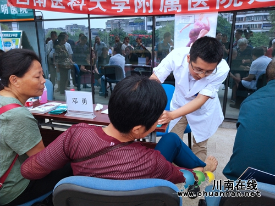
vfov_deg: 46.8
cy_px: 103
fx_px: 238
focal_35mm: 30
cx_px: 138
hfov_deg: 60.0
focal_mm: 3.95
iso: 85
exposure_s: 1/100
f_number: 1.8
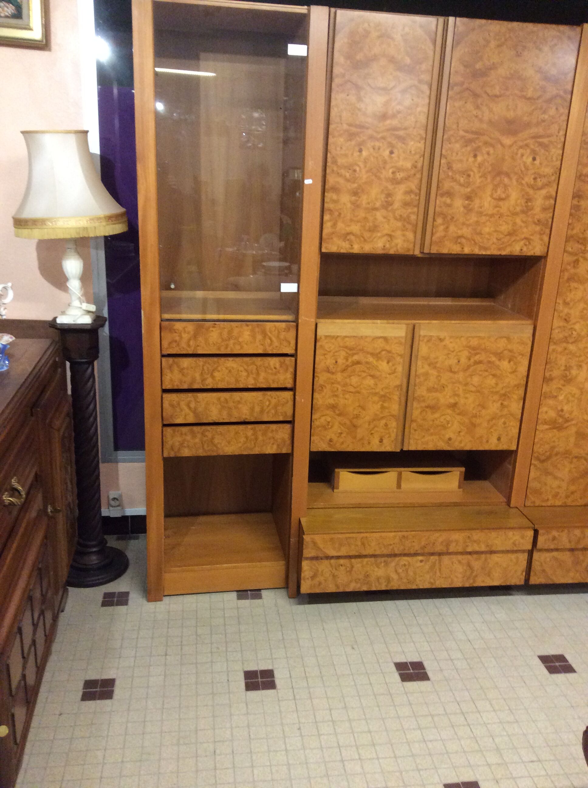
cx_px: 294
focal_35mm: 32
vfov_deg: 56.9
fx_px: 727
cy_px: 394
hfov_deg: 44.1
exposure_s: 1/25
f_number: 2.4
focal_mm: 3.3
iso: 200
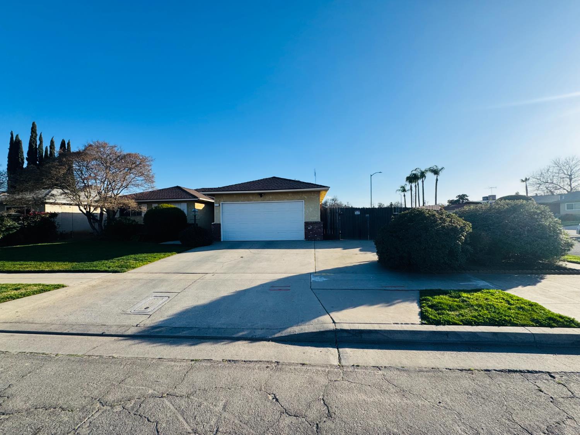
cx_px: 290
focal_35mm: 14
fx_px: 235
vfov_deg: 85.7
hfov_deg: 102.1
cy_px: 218
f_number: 2.2
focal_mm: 2.22
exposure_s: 1/1789
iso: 50
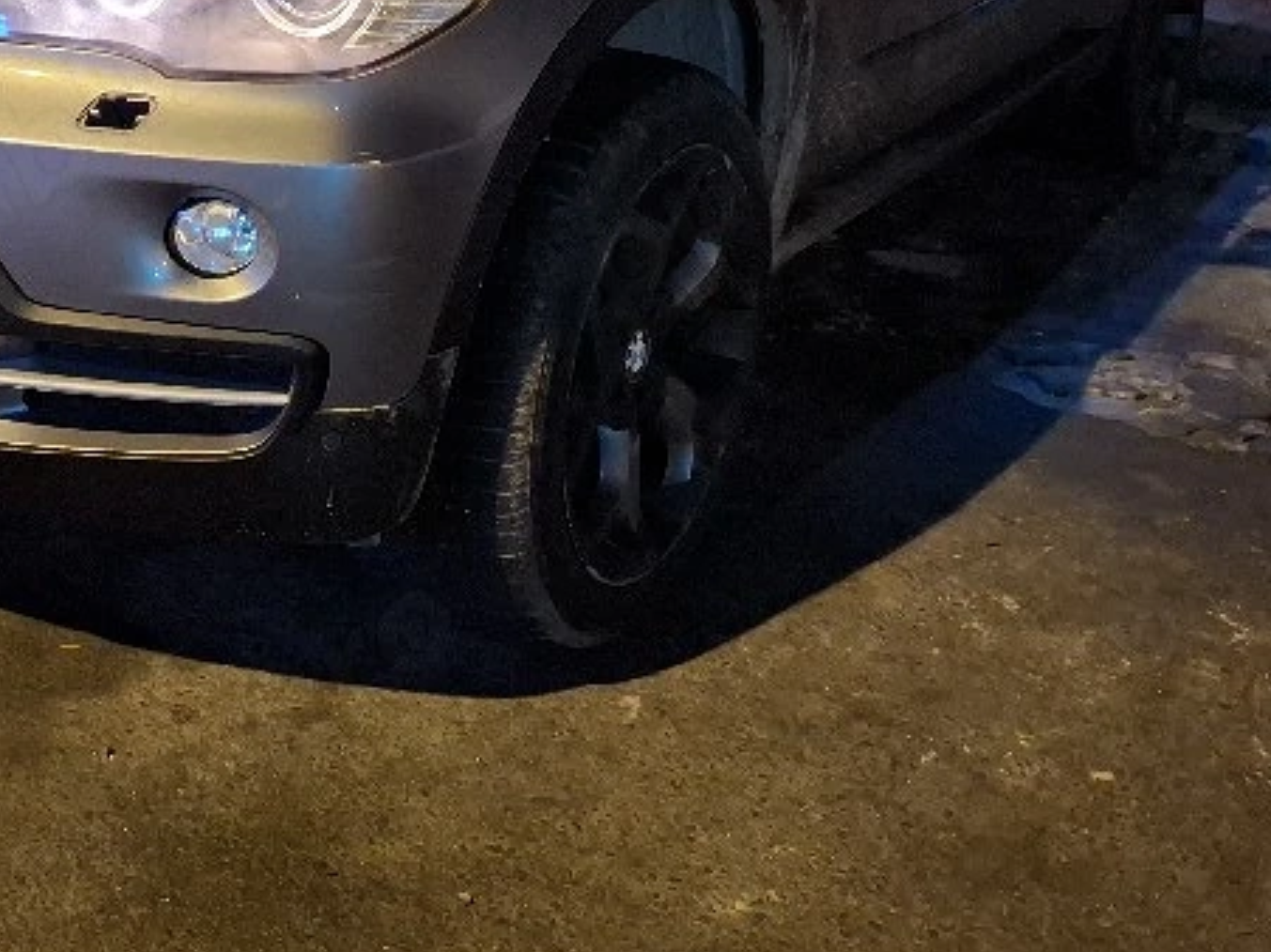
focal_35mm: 51
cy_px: 101
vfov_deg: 27.5
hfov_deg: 36.7
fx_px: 1872
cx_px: 338
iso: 1250
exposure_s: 1/14
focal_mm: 5.54
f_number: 1.8
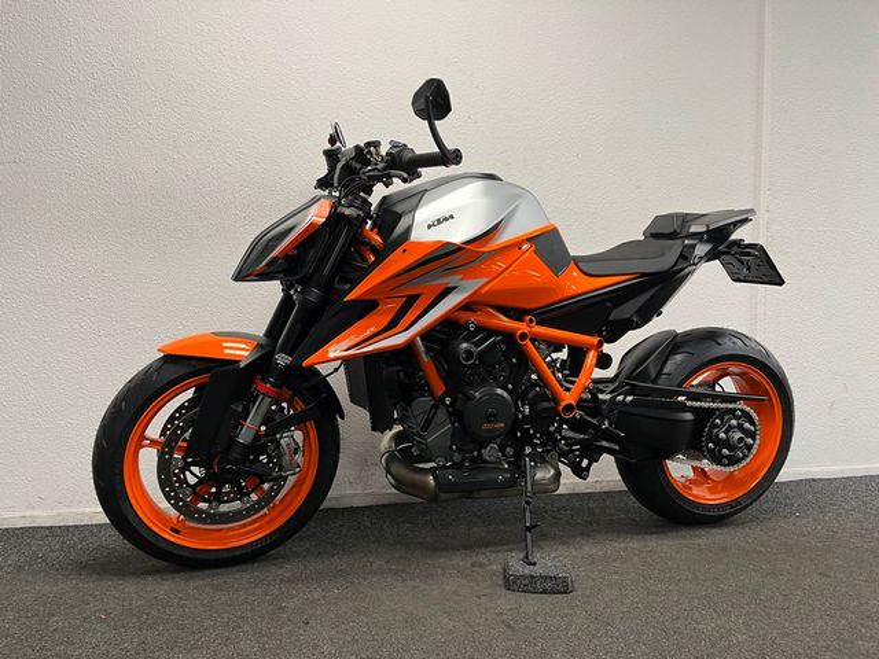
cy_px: 330
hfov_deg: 67.3
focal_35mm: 26
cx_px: 440
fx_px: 660
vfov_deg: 53.1
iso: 80
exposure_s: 1/50
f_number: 1.6
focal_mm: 5.1
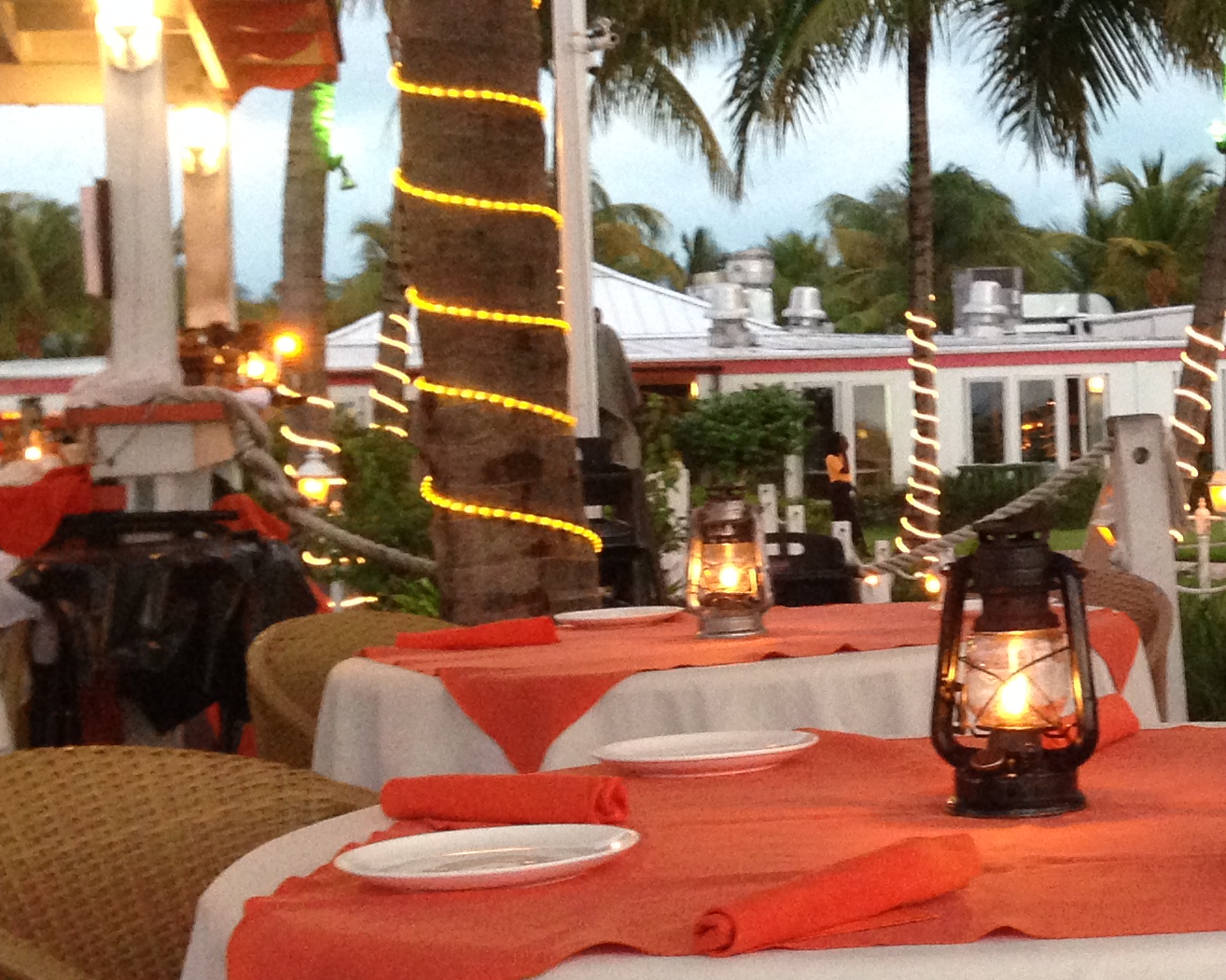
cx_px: 1241
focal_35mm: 80
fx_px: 2903
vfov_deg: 19.2
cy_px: 412
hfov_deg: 22.9
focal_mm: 4.12
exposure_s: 1/20
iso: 250
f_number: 2.4
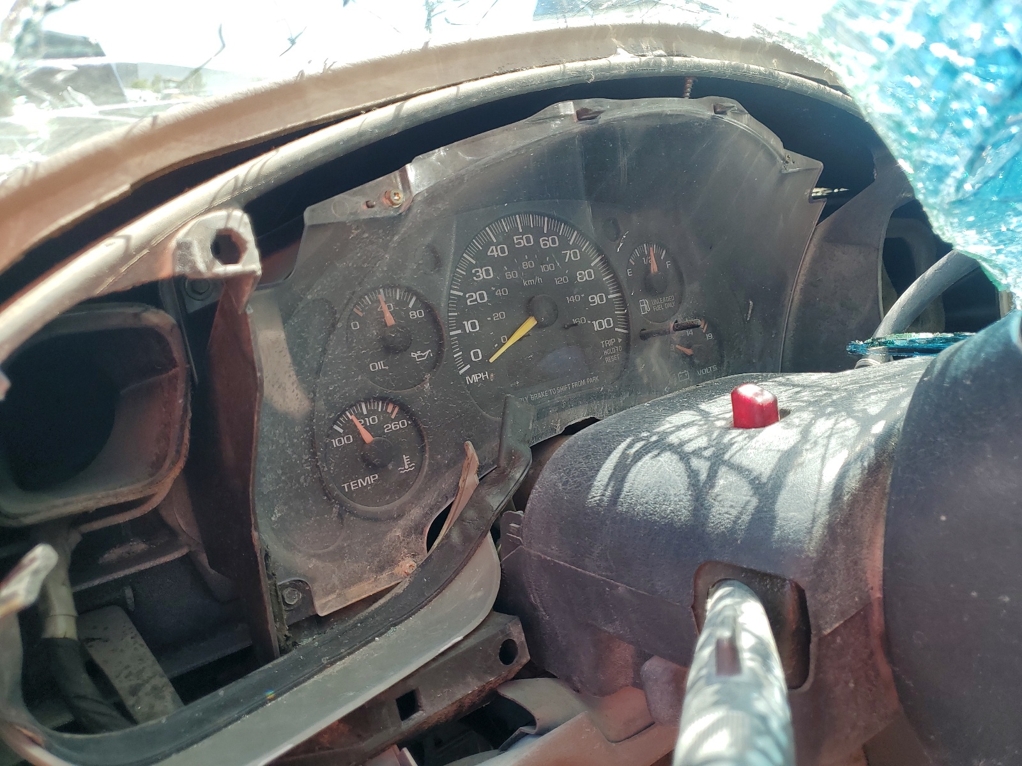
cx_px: 511
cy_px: 383
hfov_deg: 67.3
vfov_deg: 53.1
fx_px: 768
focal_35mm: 26
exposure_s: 1/500
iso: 50
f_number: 1.5
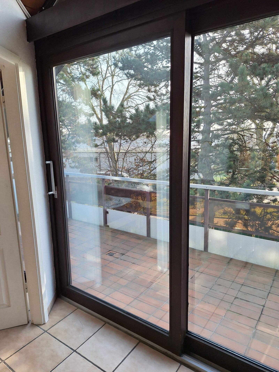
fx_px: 247
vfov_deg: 73.9
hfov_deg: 58.9
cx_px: 140
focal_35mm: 23
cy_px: 186
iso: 40
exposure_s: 1/310
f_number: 1.8
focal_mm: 5.54
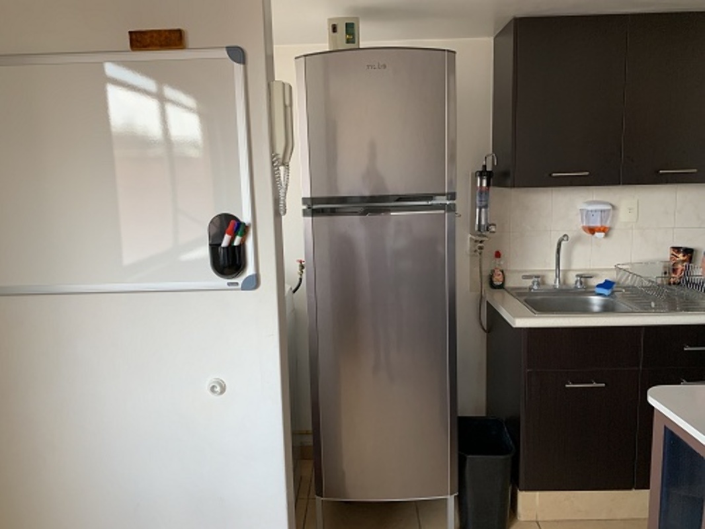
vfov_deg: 53.1
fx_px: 530
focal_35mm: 26
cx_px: 352
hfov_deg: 67.3
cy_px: 264
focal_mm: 4.25
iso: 80
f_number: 1.8
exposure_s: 1/121
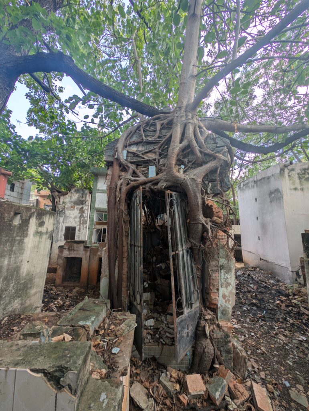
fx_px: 142
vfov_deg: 110.5
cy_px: 206
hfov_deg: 94.6
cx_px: 154
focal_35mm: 12
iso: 30
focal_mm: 2.23
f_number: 1.95
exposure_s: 1/215
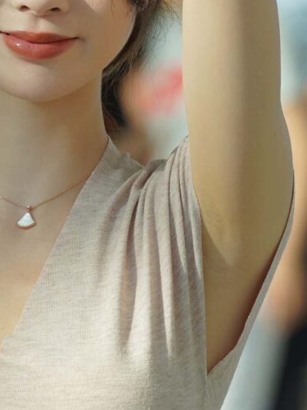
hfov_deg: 2.2
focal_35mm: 664
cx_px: 12
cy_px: 417
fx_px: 7852
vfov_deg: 3.0
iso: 320
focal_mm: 135
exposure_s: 1/1250
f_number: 4
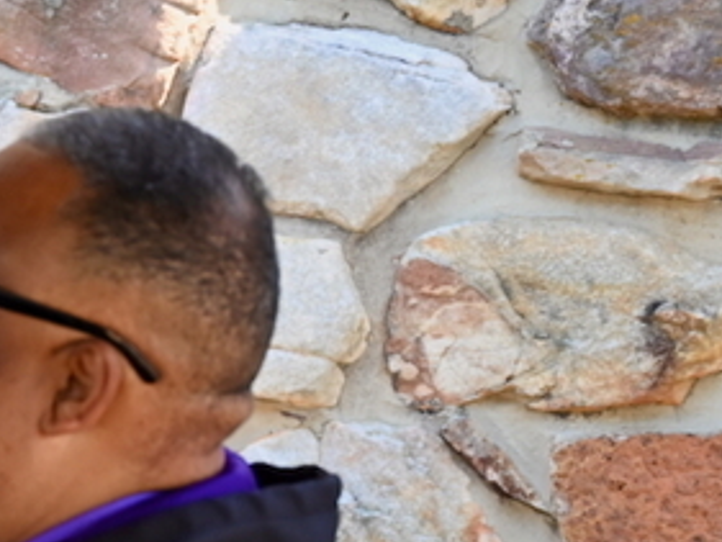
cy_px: 537
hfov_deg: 10.1
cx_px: -406
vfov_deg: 7.8
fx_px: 3944
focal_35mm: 189
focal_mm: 54
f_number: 4
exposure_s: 1/250
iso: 360
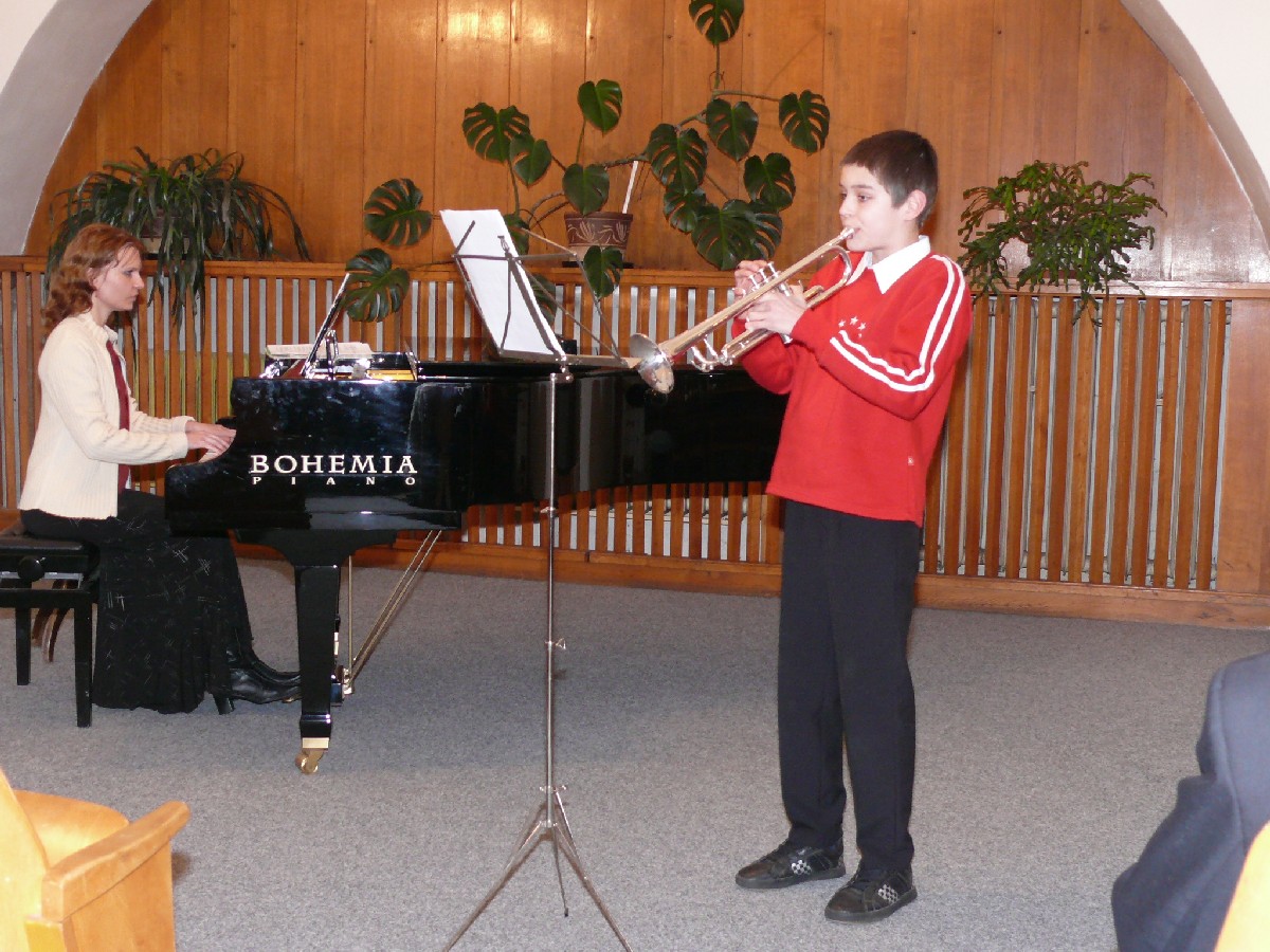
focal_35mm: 50
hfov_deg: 38.2
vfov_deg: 29.1
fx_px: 1834
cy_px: 476
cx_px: 635
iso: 200
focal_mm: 9
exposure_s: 1/30
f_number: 2.8
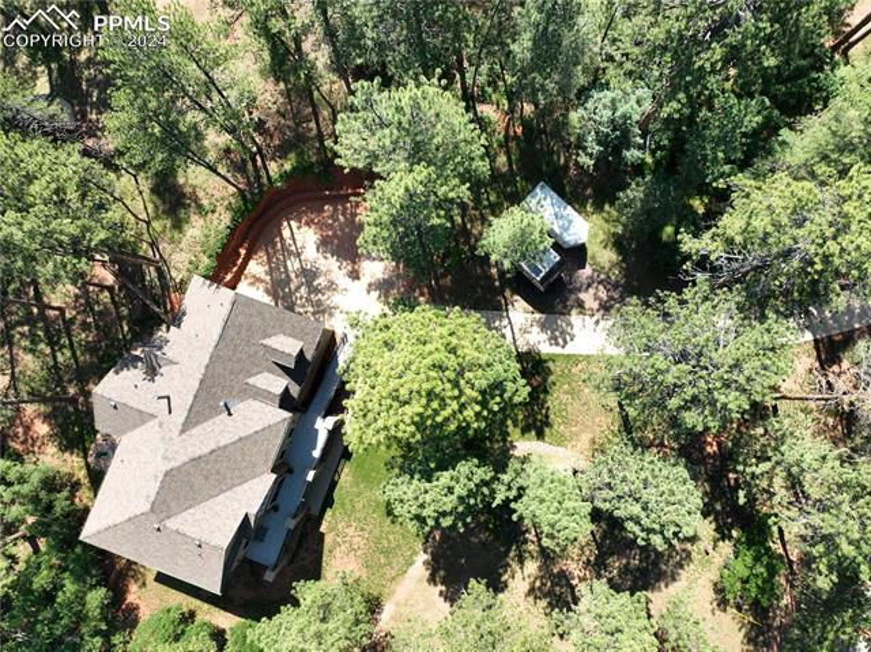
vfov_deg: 56.8
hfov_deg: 71.6
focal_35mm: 24
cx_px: 436
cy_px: 326
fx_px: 603
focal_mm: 12.29
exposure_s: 1/640
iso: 100
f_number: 2.8
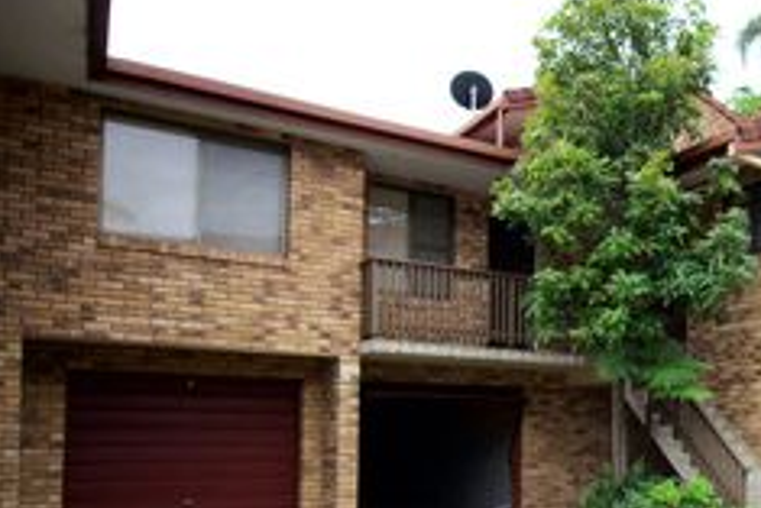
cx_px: 703
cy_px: 396
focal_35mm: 39
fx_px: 825
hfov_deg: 44.5
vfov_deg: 33.4
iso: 100
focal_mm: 13
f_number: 5.6
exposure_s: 1/45
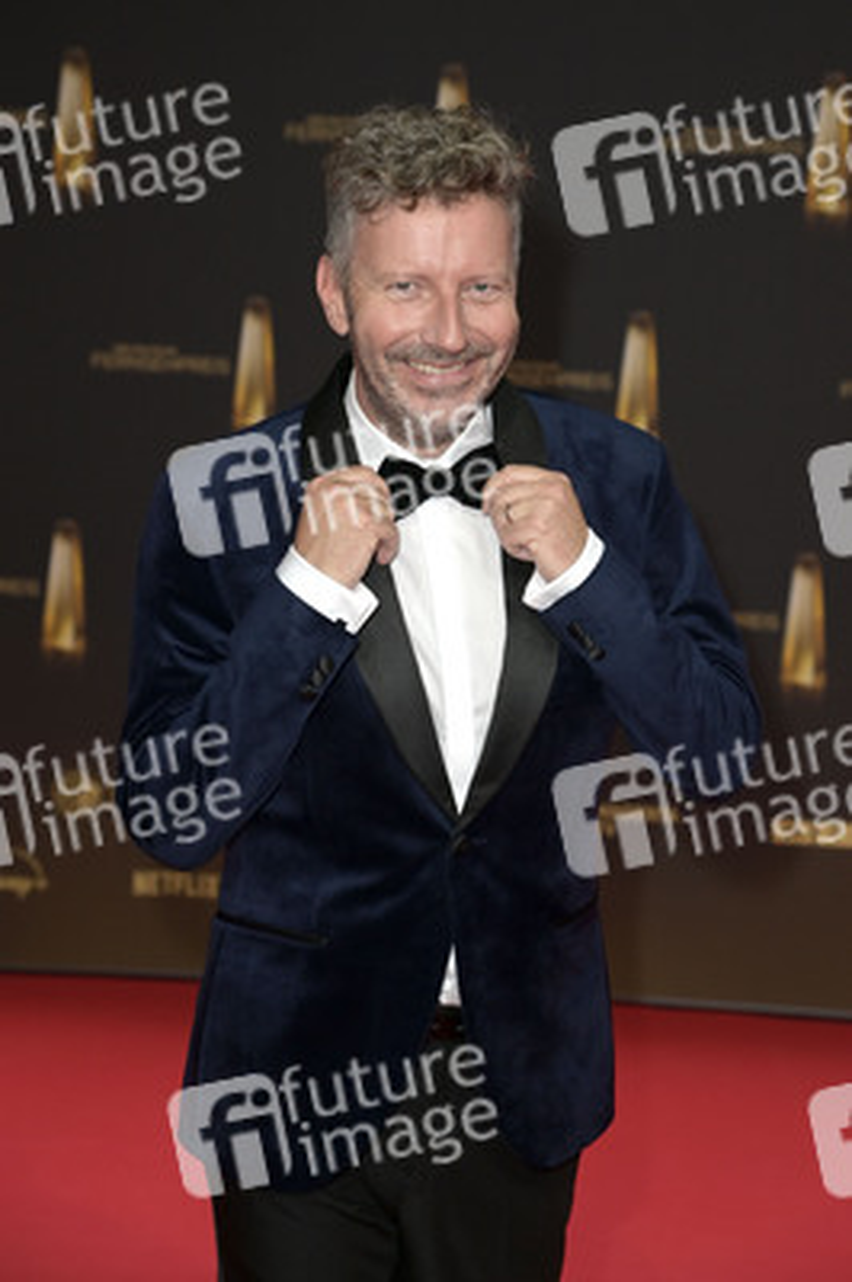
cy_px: 641
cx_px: 426
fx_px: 3023
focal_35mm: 85
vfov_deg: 23.9
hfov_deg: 16.0
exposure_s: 1/250
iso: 1000
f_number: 5
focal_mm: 85
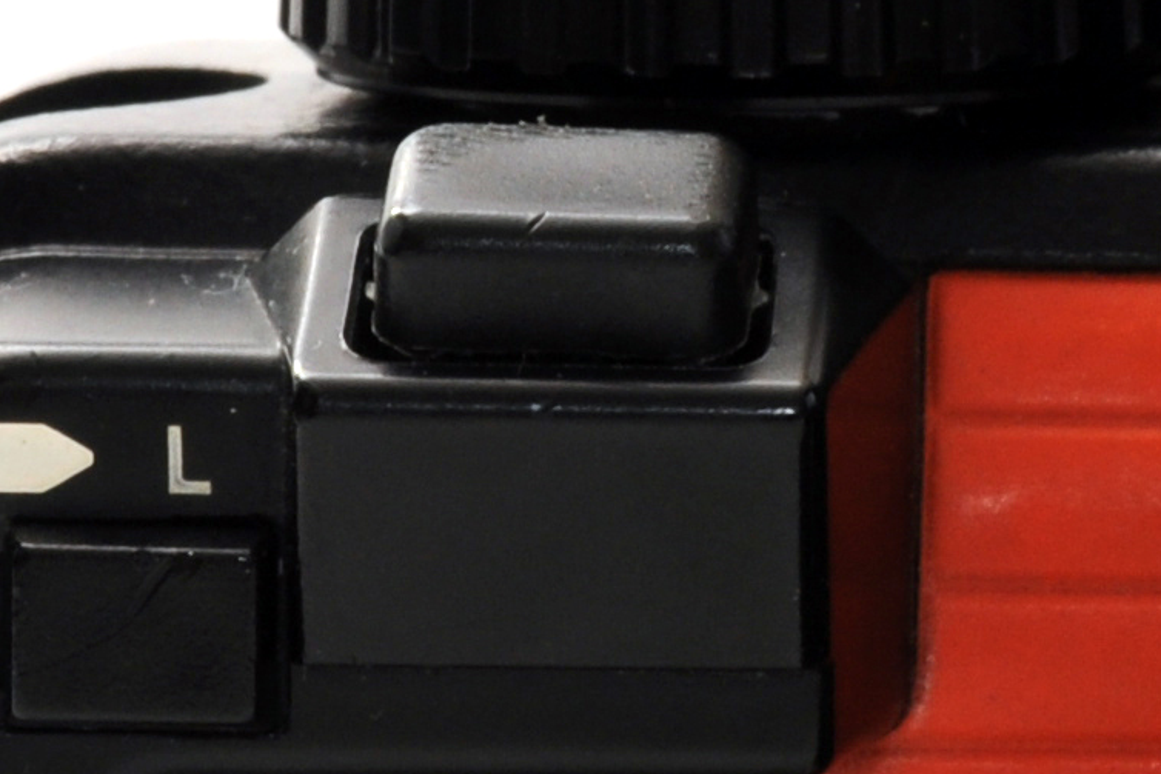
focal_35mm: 375
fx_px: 12095
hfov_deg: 5.4
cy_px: 945
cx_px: 2240
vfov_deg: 3.7
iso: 200
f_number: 14
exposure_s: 1/200
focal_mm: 44
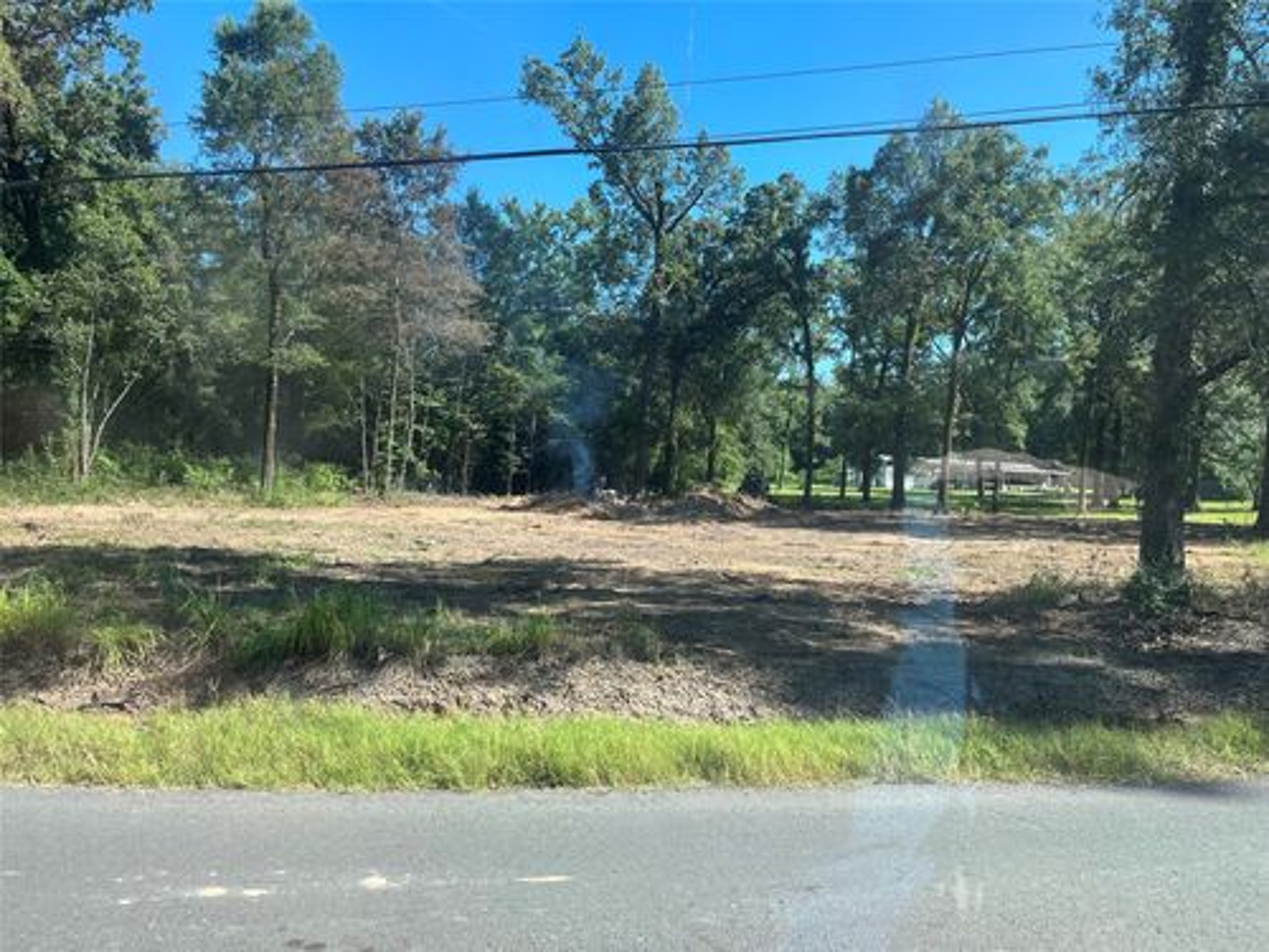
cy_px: 476
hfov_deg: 67.3
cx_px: 634
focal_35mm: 26
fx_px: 953
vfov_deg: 53.1
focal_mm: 5.1
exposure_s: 1/361
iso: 50
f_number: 1.6
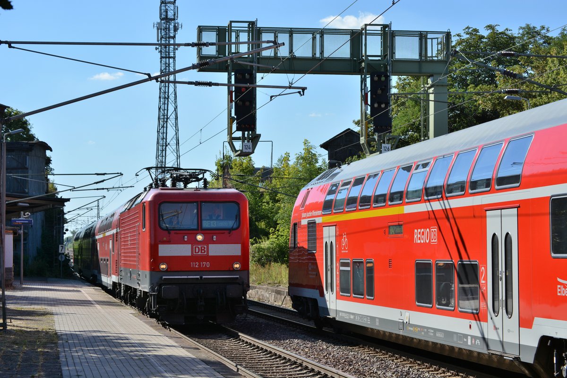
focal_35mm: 82
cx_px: 284
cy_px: 189
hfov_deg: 24.6
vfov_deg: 16.6
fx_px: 1299
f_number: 8
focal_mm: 55
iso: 160
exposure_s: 1/640
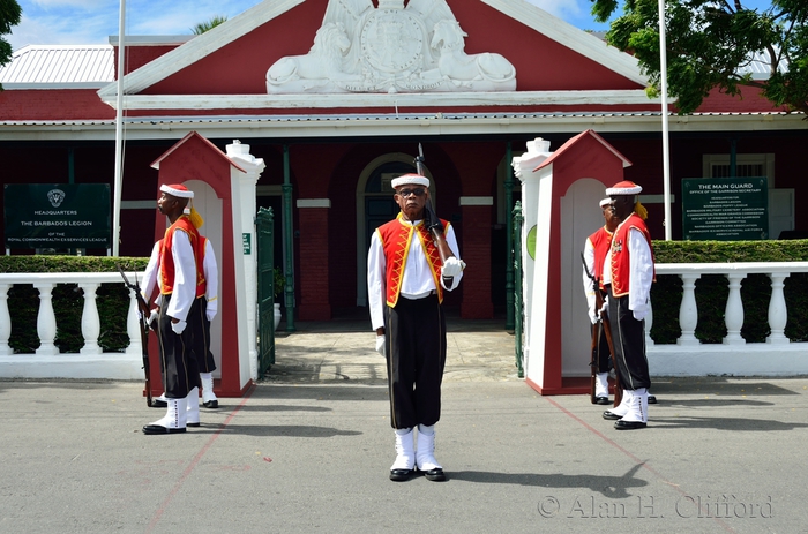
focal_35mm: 46
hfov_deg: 42.4
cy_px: 267
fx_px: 1041
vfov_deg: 28.8
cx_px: 404
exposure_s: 1/500
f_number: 7.1
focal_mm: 31
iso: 100
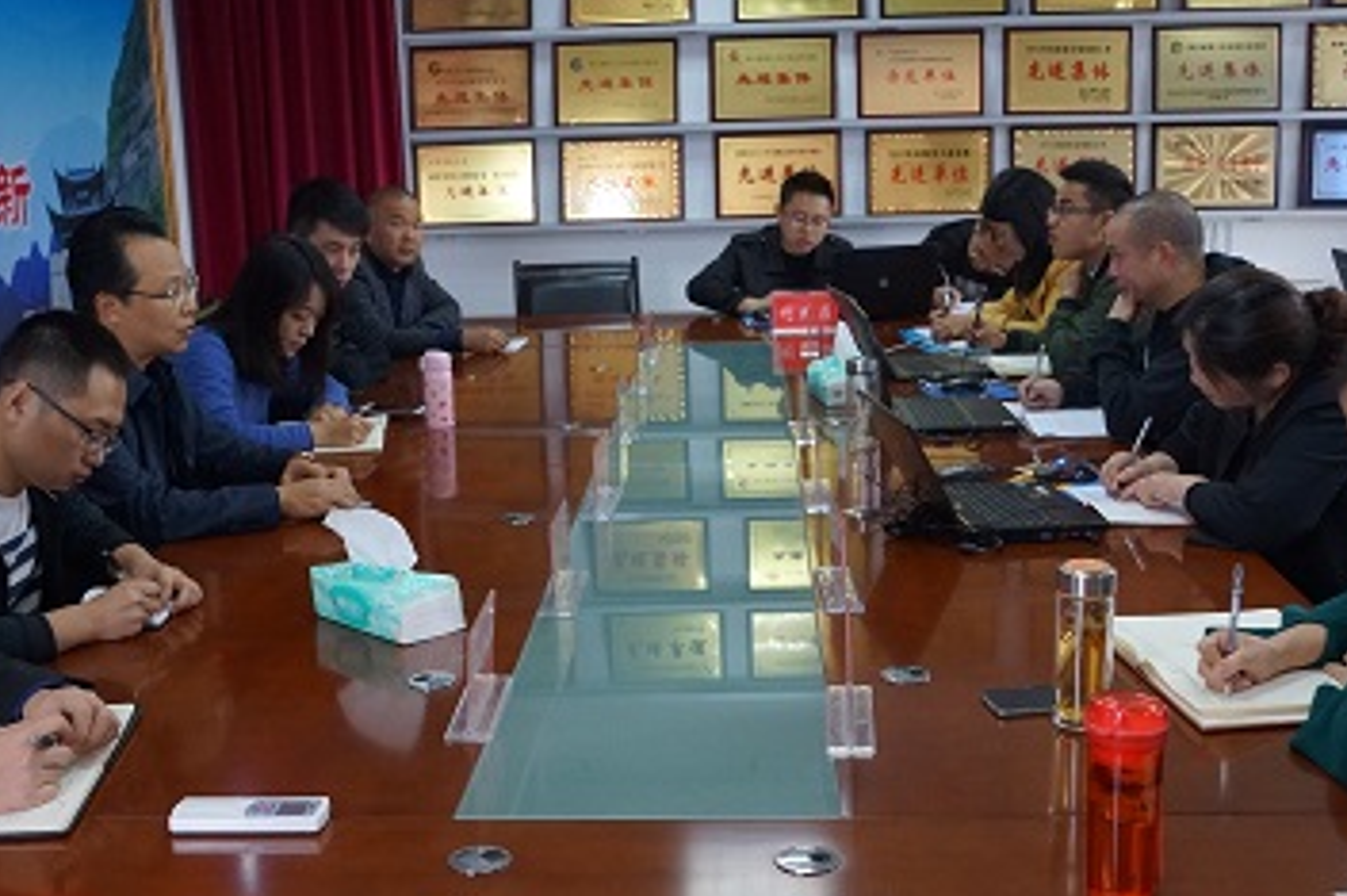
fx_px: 1645
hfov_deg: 44.5
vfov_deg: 30.4
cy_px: 498
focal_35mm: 44
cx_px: 639
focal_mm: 21
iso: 1600
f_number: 4
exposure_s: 1/160
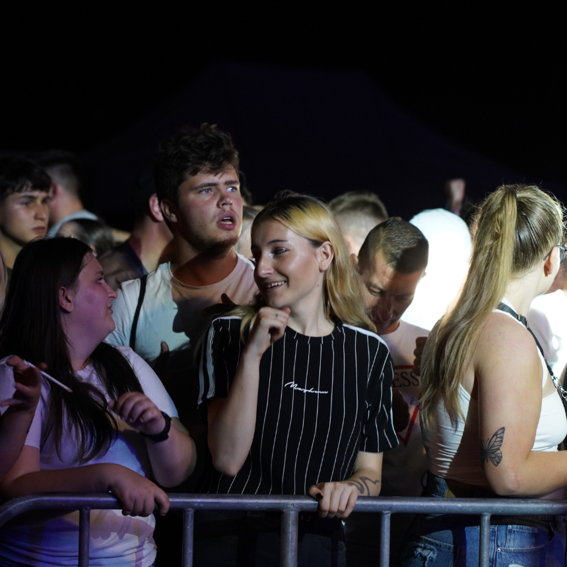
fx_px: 2502
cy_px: 285
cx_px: 265
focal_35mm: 135
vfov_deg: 12.9
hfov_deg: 12.9
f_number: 4
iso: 4000
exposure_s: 1/100
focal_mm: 105
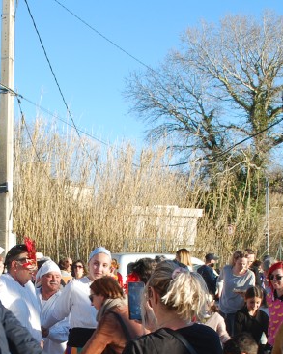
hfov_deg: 24.2
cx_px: 57
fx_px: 649
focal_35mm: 62
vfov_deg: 29.9
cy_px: 275
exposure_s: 1/160
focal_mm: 18
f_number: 6.3
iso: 100
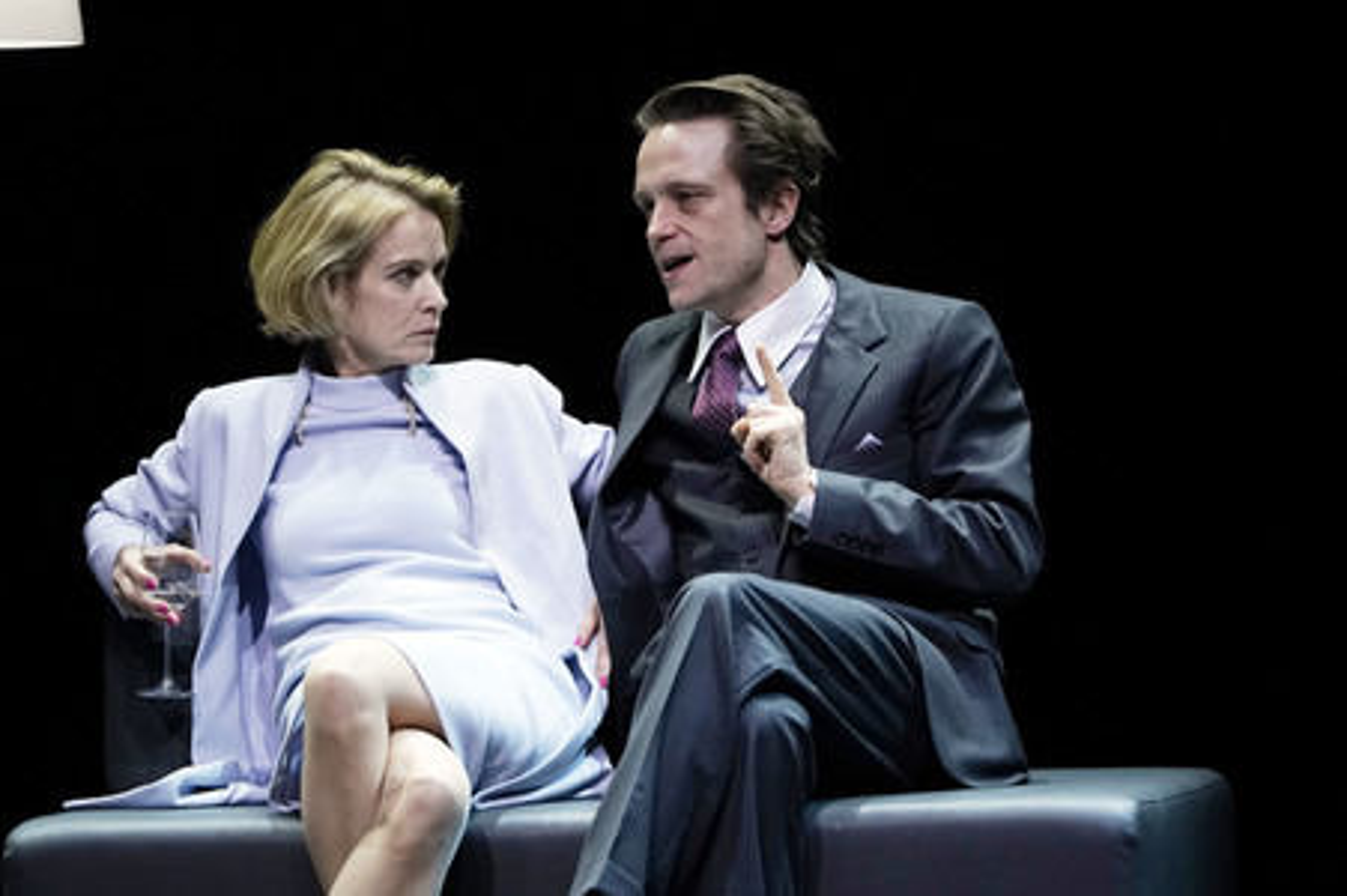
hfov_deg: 6.6
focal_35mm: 312
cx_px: 674
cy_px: 448
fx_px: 11665
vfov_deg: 4.4
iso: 4000
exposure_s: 1/160
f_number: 6.3
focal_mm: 312
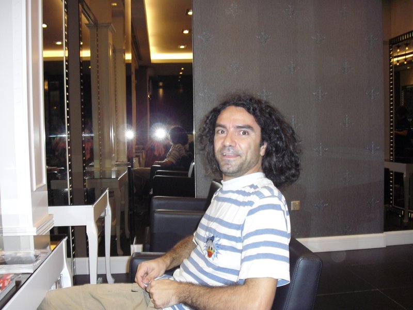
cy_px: 155
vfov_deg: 37.7
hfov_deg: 49.0
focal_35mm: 38
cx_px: 206
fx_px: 453
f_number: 2.8
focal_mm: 6.2
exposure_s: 1/60
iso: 200
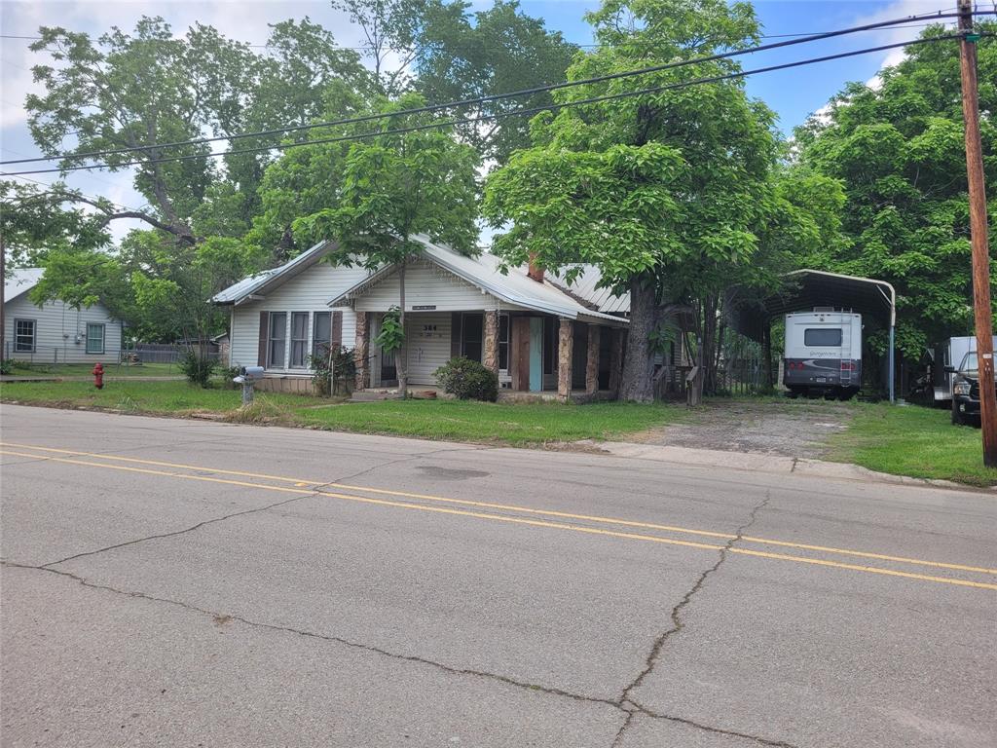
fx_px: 749
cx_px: 498
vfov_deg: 53.1
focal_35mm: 26
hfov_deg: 67.3
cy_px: 374
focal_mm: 5.4
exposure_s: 1/1151
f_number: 1.8
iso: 40
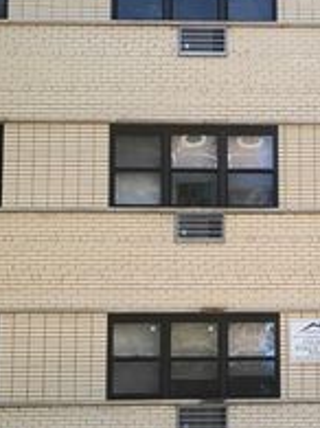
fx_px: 1185
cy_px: 348
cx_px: 316
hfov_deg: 15.1
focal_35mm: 96
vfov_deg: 20.2
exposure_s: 1/526
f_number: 1.8
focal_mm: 3.99
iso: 20
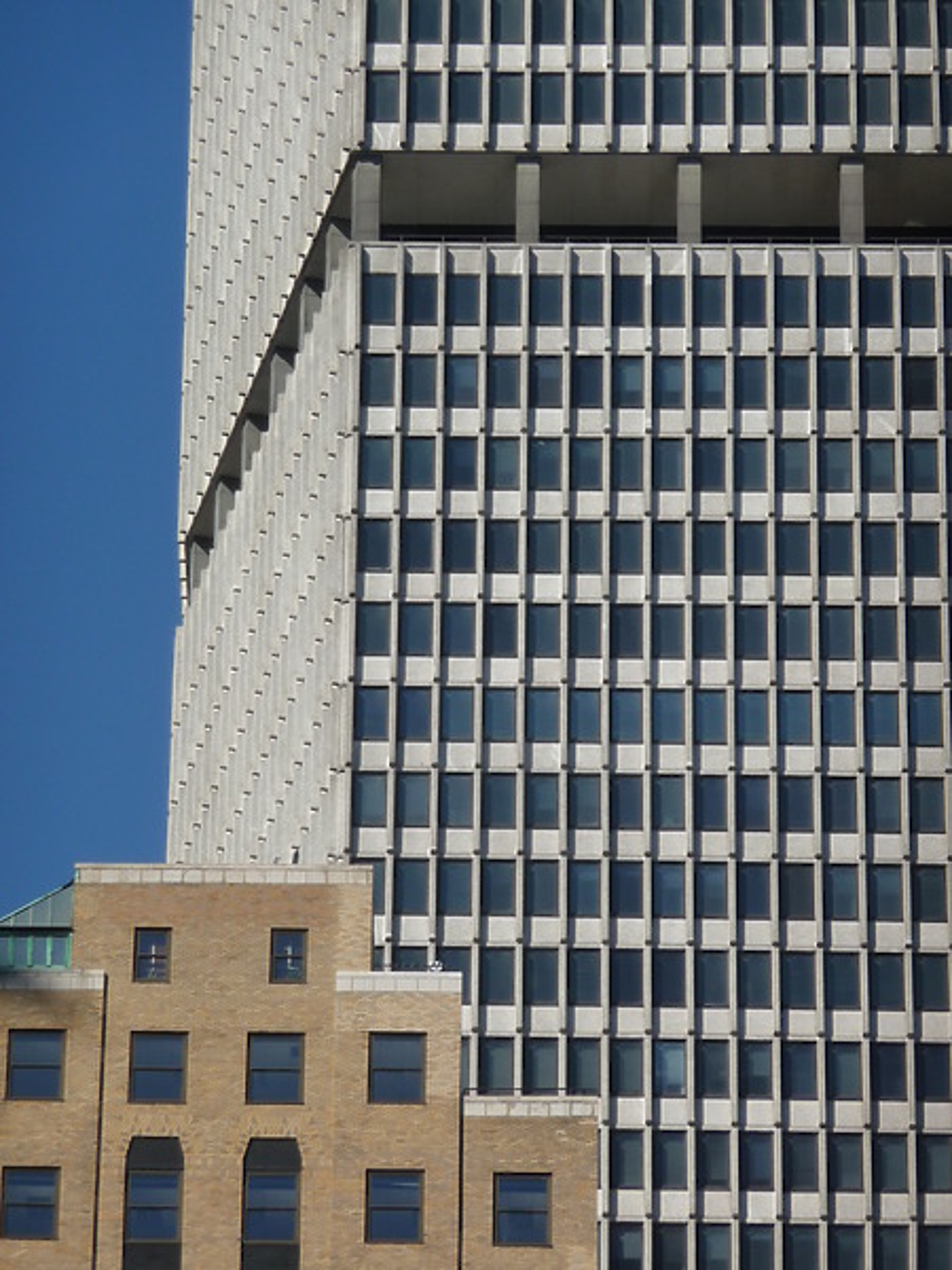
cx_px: 476
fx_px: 9681
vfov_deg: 7.5
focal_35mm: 264
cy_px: 635
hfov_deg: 5.6
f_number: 4.9
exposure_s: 1/800
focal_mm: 45.4
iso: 100
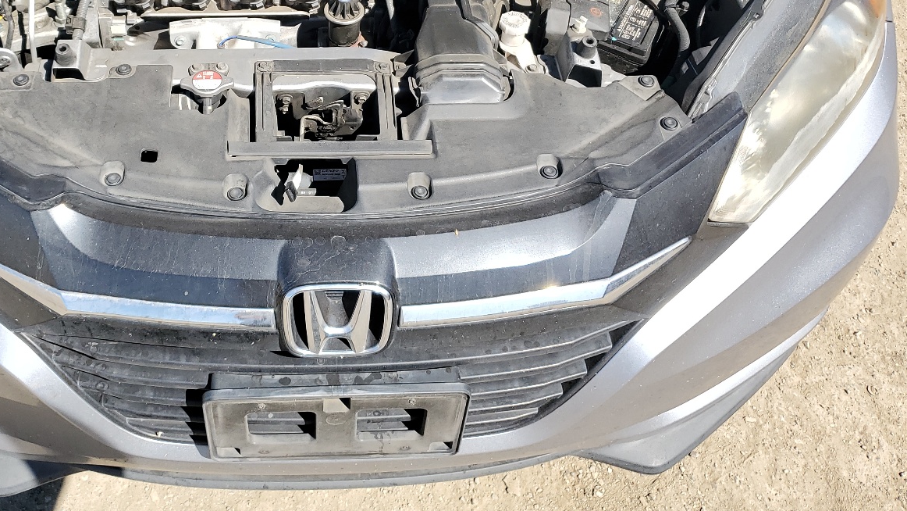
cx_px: 318
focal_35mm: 39
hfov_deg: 50.8
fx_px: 938
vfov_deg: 29.4
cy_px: 66
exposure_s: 1/1667
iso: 50
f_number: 1.5
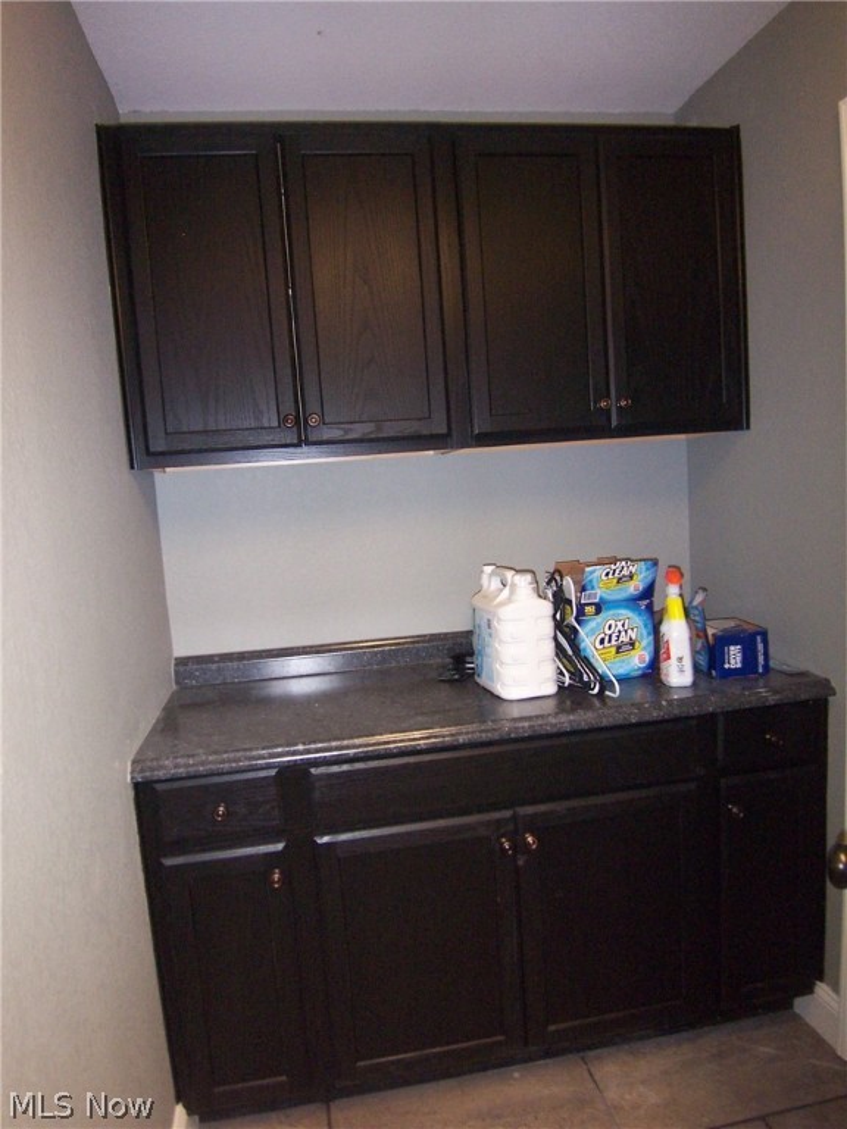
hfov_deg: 58.9
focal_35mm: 23
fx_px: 750
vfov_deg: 73.9
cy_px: 564
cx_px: 424
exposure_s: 1/30
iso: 200
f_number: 2.8
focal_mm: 3.8
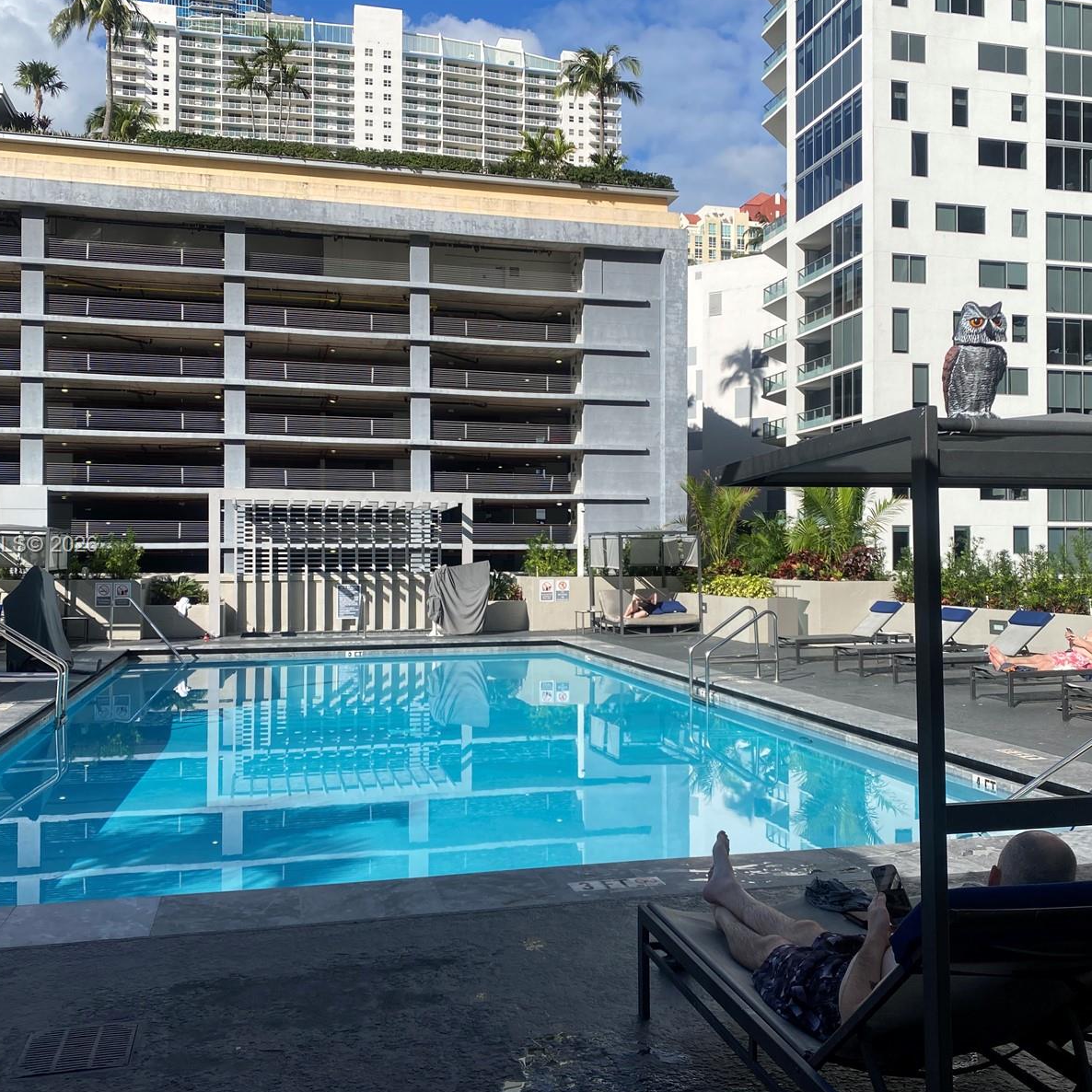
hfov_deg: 52.5
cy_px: 546
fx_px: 1106
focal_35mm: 31
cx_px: 548
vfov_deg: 52.5
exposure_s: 1/3401
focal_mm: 4.25
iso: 32
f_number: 1.8
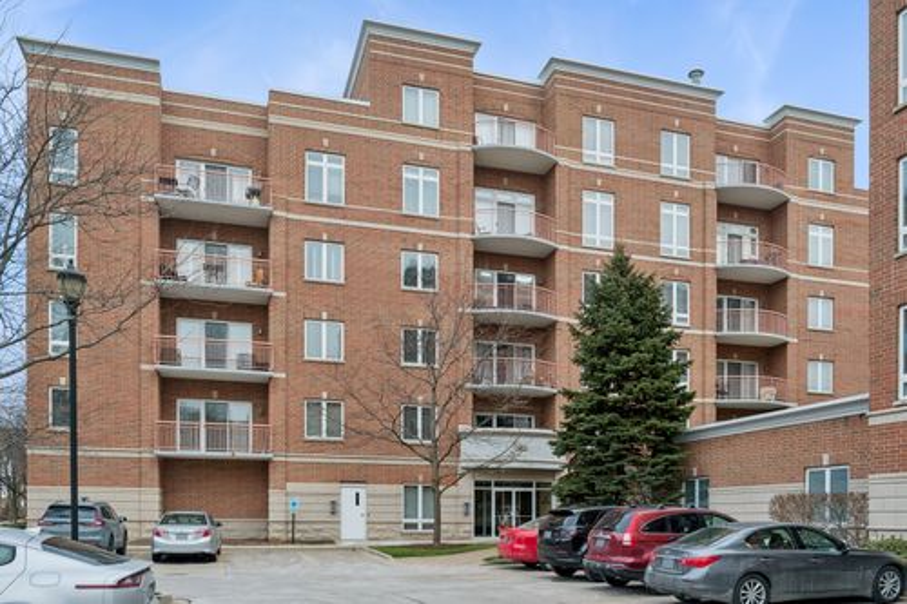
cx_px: 454
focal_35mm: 29
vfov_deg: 44.9
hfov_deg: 63.7
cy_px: 302
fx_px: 730
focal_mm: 29
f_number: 8
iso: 400
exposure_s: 1/1000
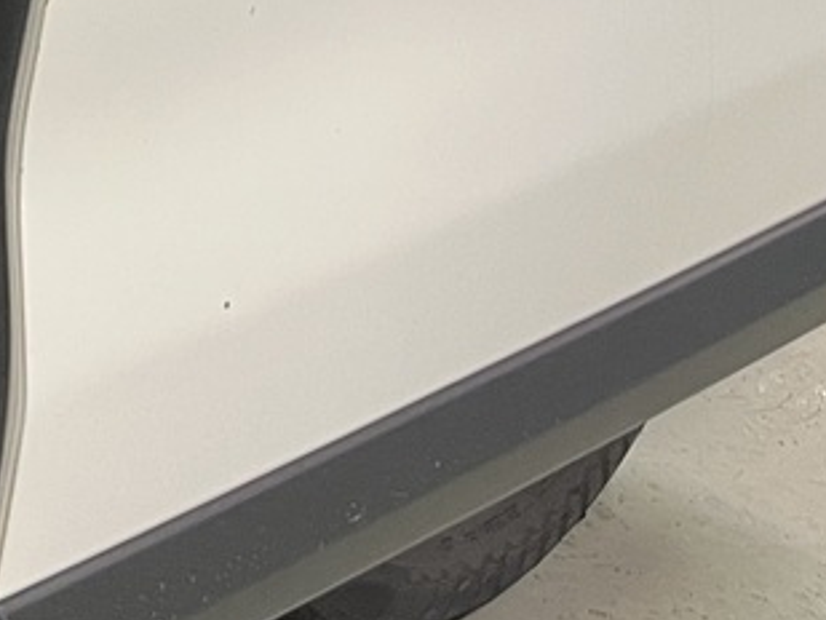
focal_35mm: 121
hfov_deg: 13.7
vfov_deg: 11.0
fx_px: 2888
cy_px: -663
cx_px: -871
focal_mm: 5.1
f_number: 1.6
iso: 125
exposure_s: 1/50
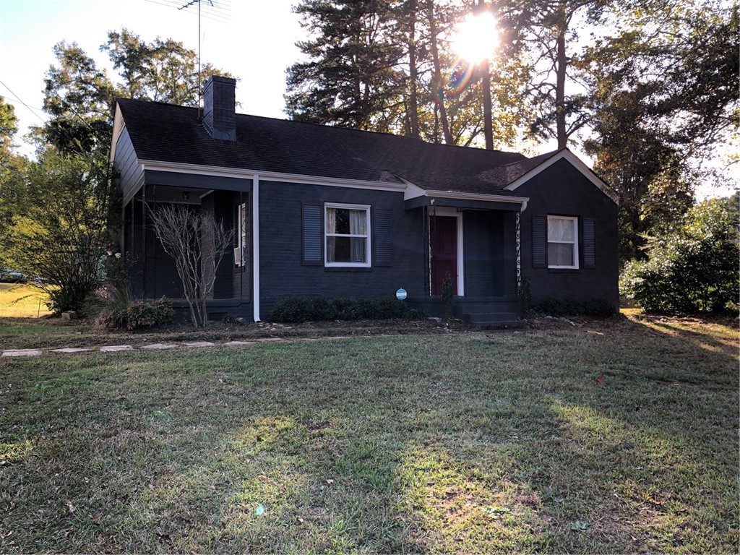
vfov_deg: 49.7
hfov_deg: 63.4
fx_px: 599
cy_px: 278
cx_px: 370
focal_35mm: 28
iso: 20
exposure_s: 1/120
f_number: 1.8
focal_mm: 3.99
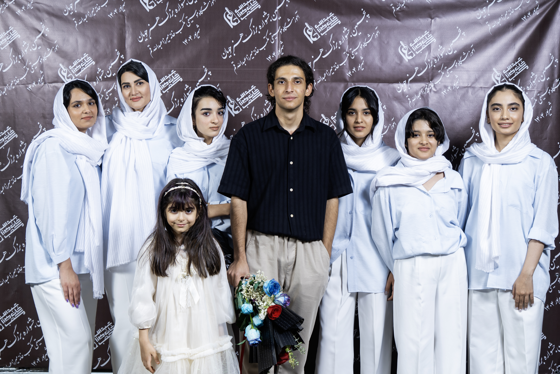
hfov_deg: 42.7
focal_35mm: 46
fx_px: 715
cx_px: 280
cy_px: 187
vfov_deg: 29.2
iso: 320
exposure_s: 1/125
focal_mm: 46
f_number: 4
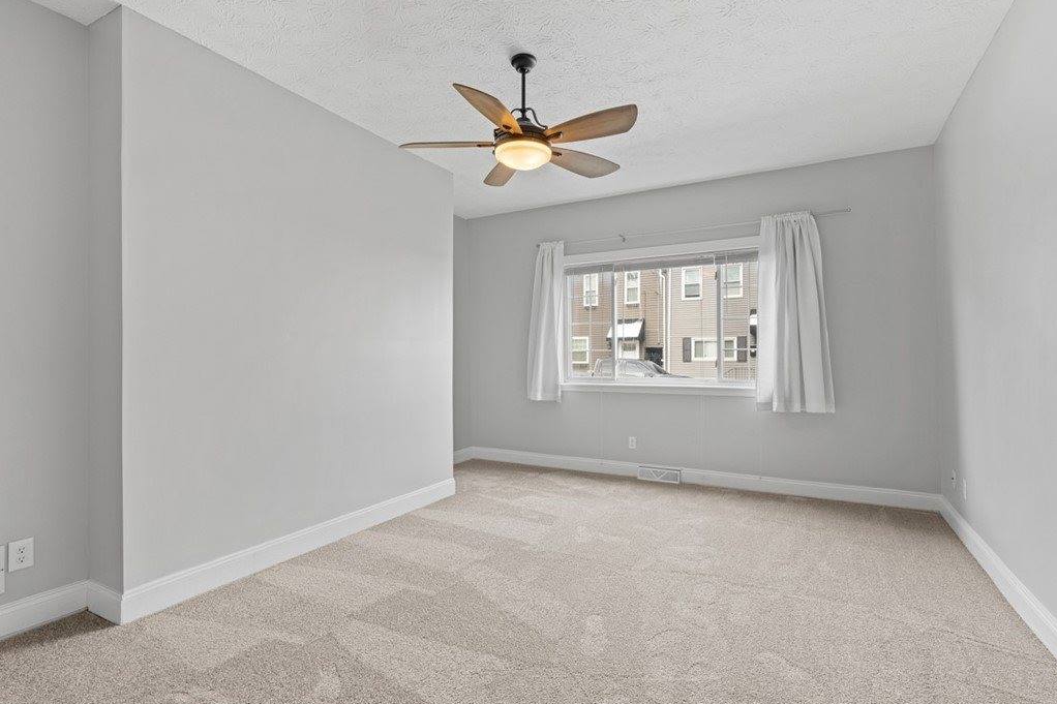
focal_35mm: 17
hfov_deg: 93.3
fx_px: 499
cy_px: 356
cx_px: 545
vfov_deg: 70.4
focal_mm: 16
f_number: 8
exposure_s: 1
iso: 320
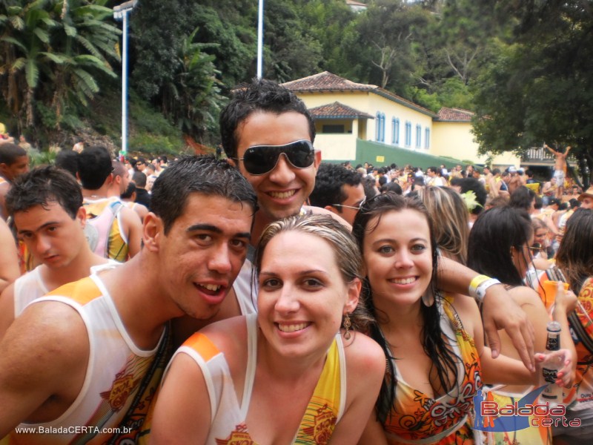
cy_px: 222
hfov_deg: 51.4
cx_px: 296
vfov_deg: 39.7
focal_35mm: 36
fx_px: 617
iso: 100
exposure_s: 1/100
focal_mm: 6.3
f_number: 3.1
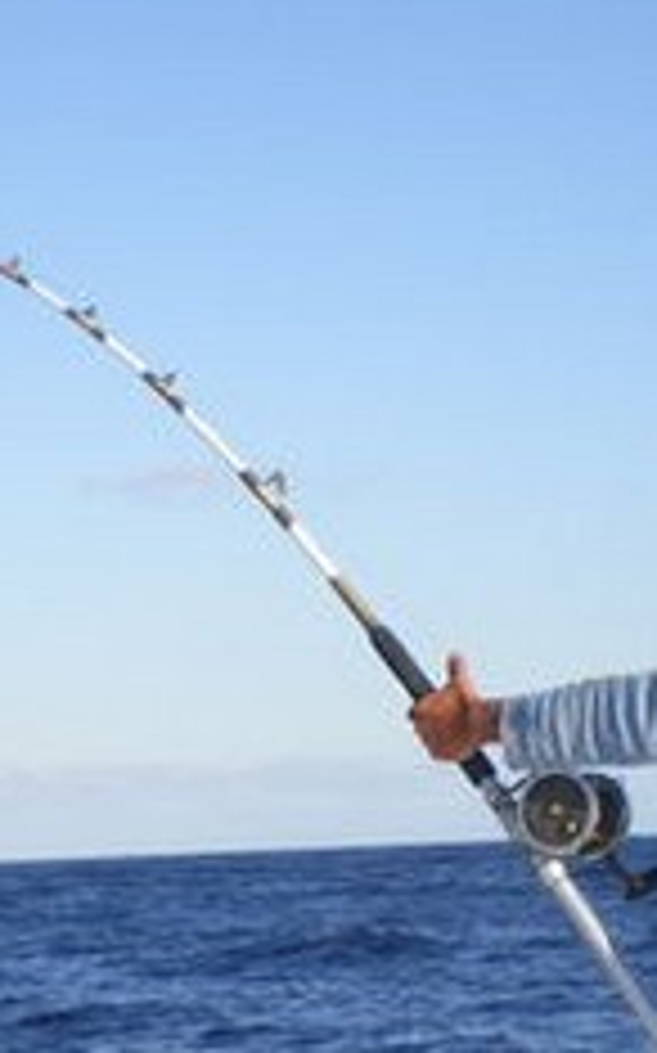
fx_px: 3442
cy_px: 783
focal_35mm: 120
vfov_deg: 17.3
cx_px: 320
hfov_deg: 10.9
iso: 50
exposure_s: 1/400
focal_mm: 7.4
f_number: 4.9
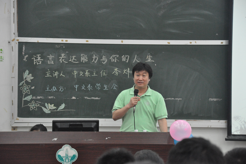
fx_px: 1075
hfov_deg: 13.1
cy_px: 82
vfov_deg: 8.7
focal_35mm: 158
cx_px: 123
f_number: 8
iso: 3200
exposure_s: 1/60
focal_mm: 105
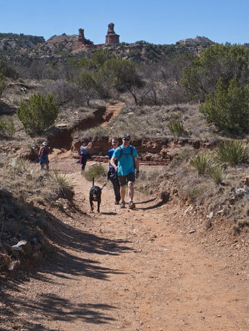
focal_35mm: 71
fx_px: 680
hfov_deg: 20.7
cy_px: 165
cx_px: 123
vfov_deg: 27.4
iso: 200
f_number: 9
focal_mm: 35
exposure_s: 1/400
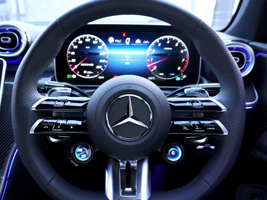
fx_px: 239
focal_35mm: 31
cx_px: 124
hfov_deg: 58.3
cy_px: 110
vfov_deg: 45.4
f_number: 3.5
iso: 6400
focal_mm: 16
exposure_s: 1/160
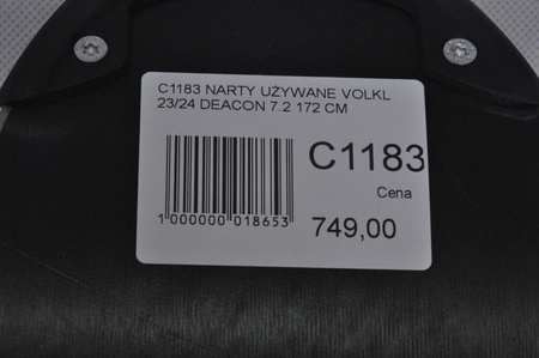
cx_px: 270
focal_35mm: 158
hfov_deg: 13.1
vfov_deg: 8.7
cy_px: 179
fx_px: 2356
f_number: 11
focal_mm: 105
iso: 3200
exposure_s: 1/125
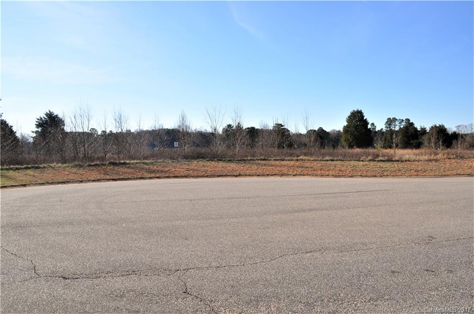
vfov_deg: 43.5
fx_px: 394
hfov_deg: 62.0
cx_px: 237
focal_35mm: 30
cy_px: 157
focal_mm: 20
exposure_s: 1/400
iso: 200
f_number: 10
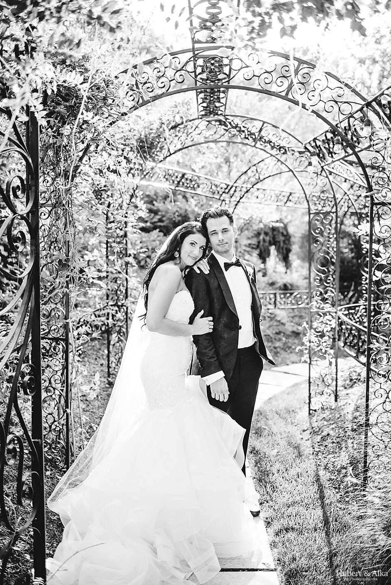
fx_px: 570
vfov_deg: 54.4
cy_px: 292
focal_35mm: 35
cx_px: 196
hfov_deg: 37.9
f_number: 1.8
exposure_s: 1/4000
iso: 640
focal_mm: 35
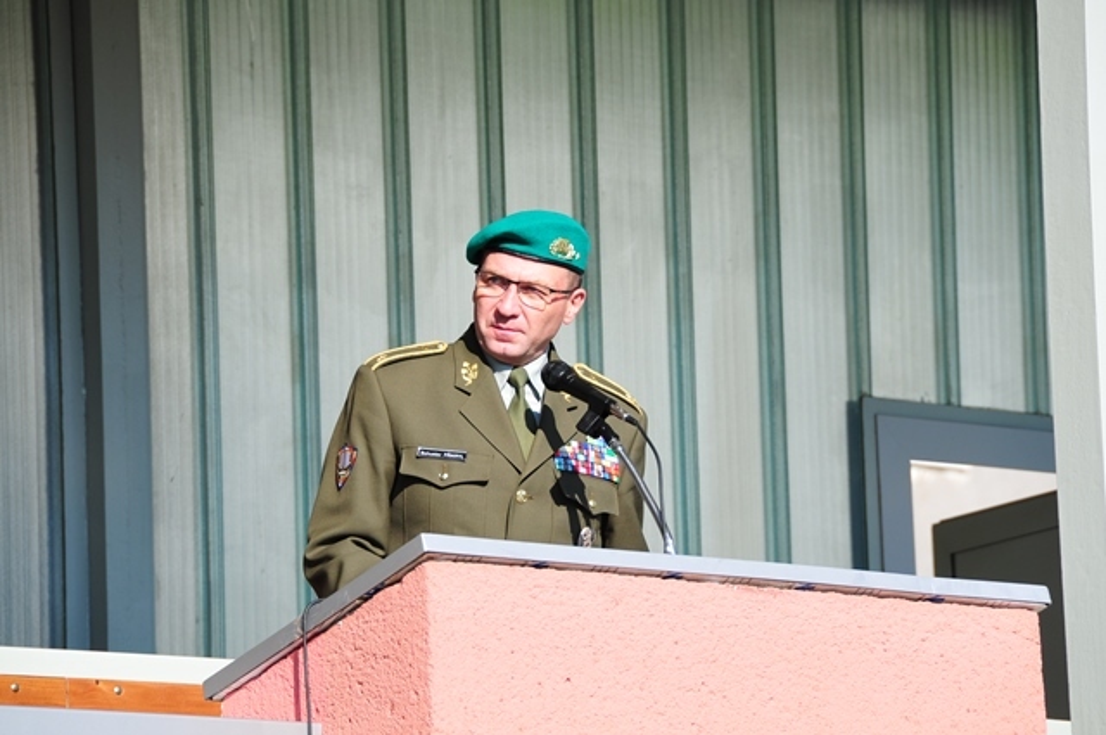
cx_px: 553
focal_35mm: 300
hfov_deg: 6.9
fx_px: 9205
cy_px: 368
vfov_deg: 4.6
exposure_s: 1/320
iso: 200
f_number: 9
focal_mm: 200
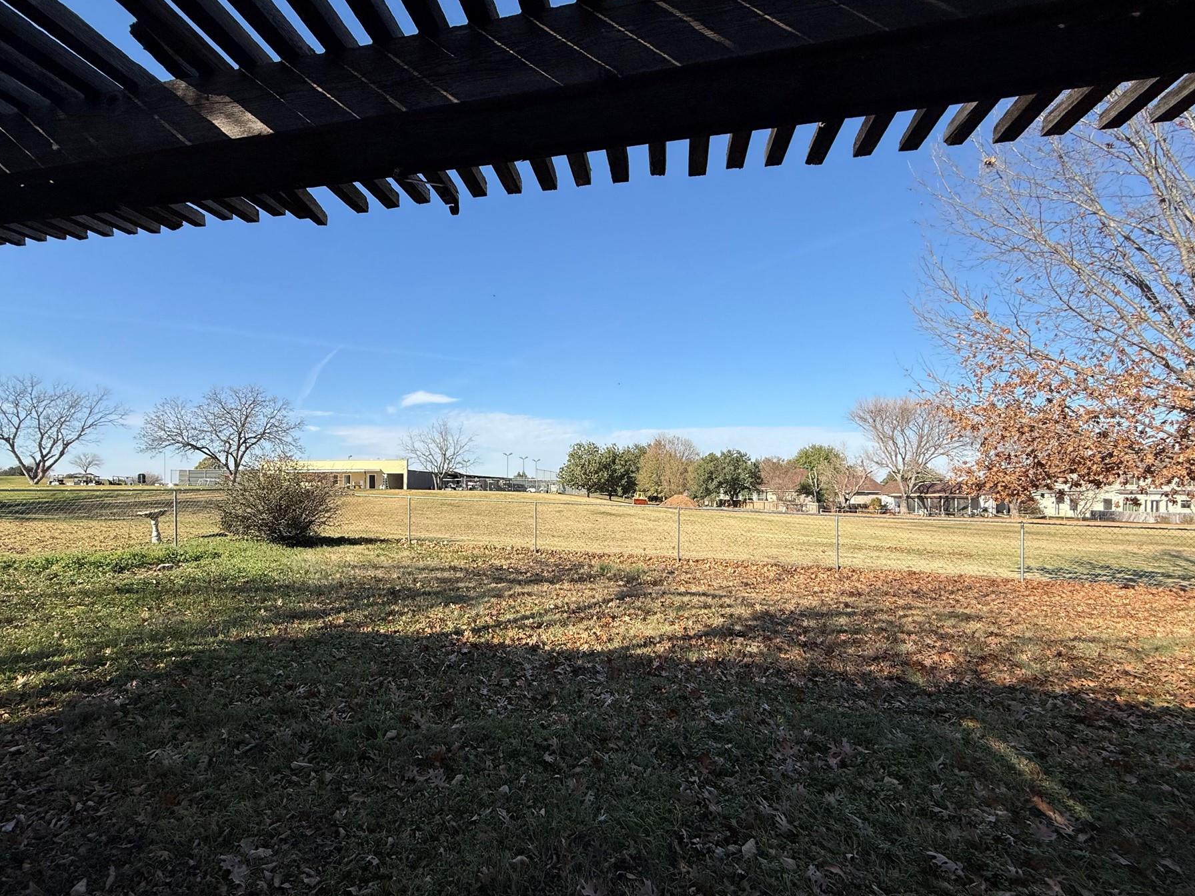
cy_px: 496
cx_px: 544
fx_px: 552
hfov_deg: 94.3
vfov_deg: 77.9
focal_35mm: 16
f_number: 2.2
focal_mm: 2.22
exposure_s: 1/1961
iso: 50
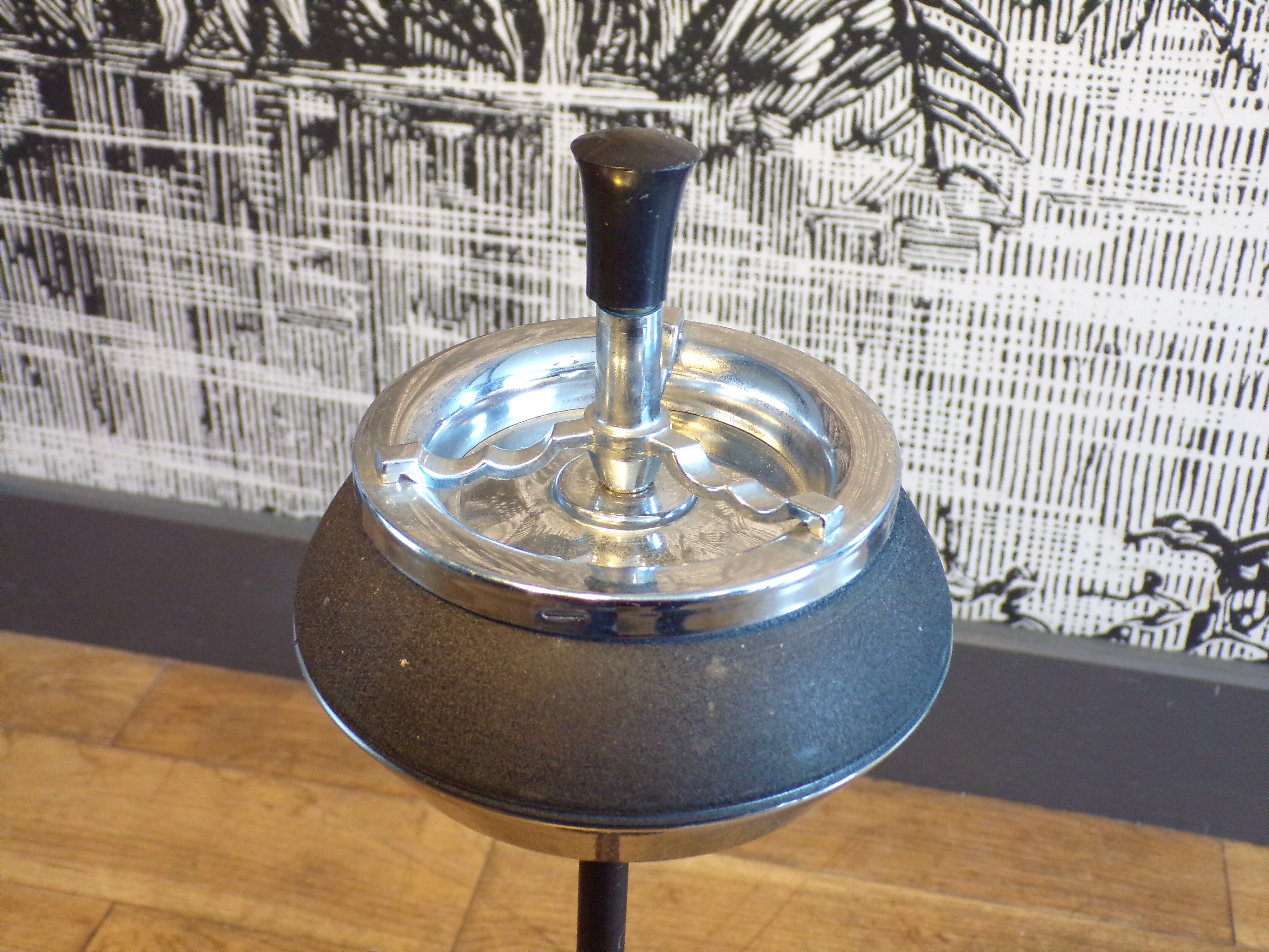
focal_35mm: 42
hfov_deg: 44.8
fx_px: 1540
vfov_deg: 34.3
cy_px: 476
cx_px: 634
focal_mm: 7.6
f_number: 3.4
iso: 400
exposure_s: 1/15
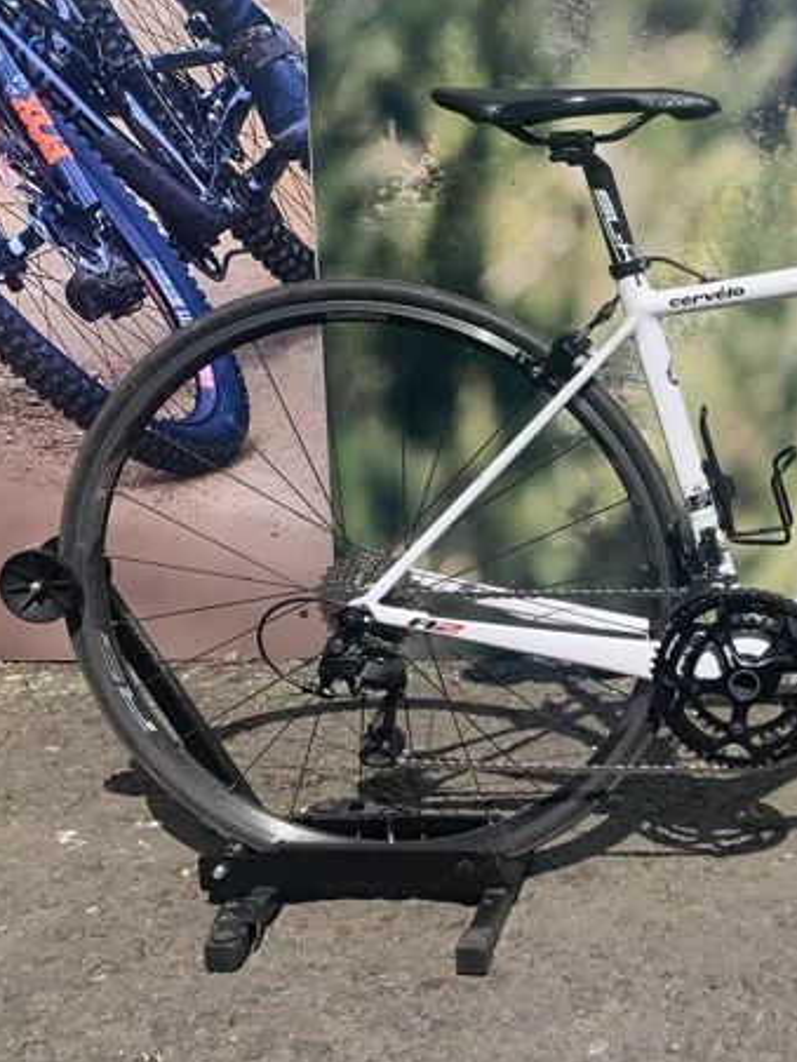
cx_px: 816
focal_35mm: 46
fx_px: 1412
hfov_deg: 29.3
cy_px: 515
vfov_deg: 41.2
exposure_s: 1/4274
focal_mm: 4.25
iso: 25
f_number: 1.8
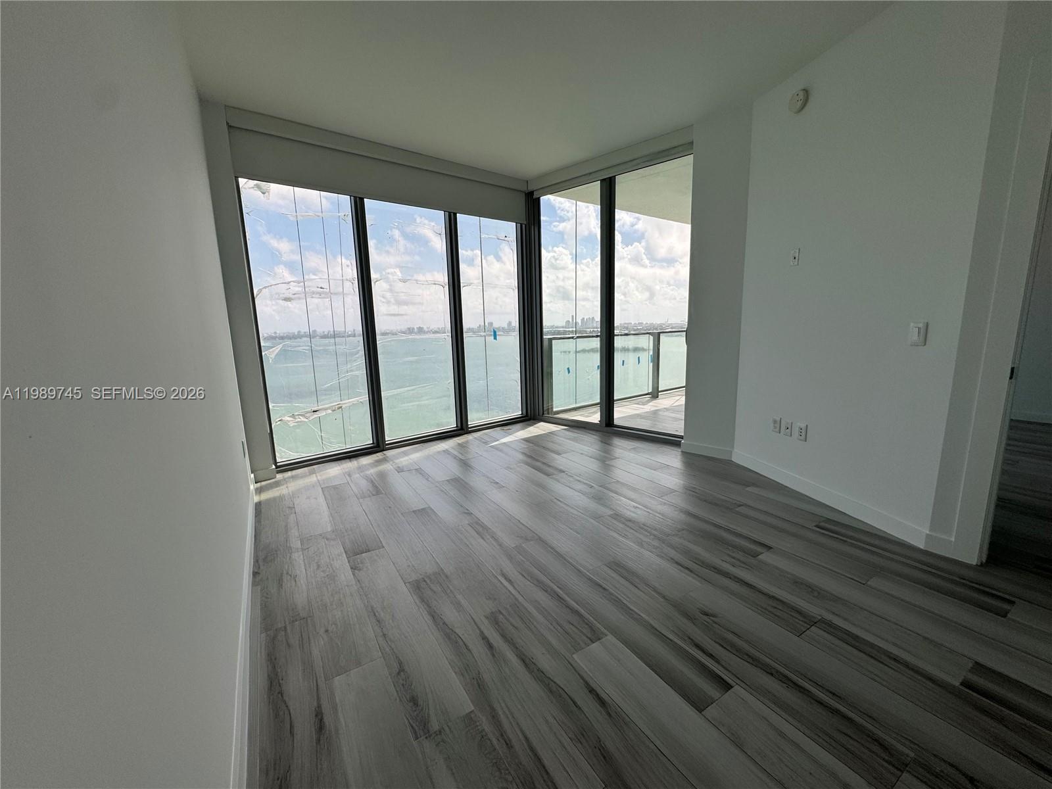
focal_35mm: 14
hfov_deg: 102.1
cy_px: 394
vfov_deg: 85.7
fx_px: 425
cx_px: 526
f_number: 2.2
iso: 50
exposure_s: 1/2028
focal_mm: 2.22
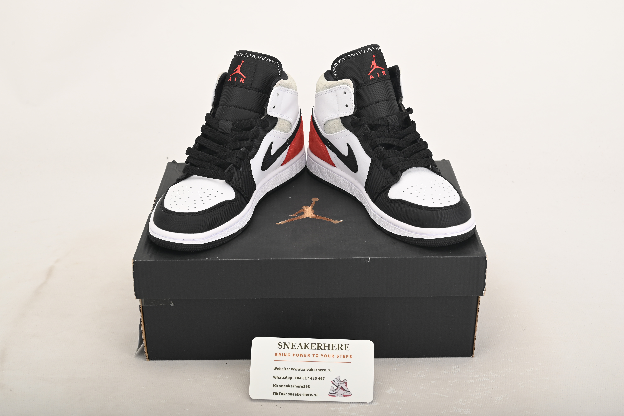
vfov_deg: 27.0
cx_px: 312
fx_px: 867
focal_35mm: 50
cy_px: 208
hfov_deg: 39.6
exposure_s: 1/200
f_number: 11
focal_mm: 50
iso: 100
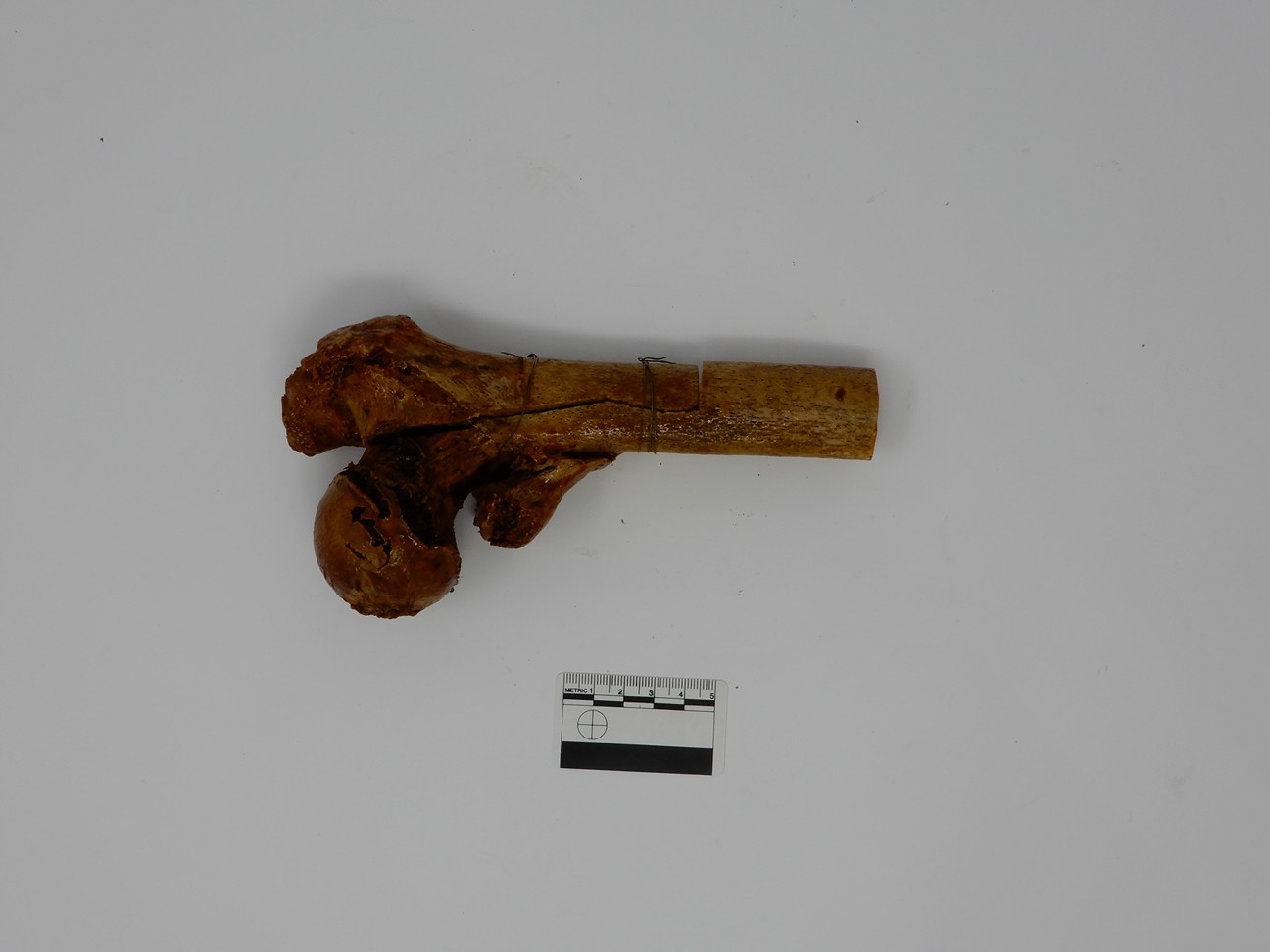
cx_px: 635
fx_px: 1834
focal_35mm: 50
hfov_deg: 38.2
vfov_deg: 29.1
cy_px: 476
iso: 80
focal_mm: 8.9
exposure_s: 1/40
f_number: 7.1
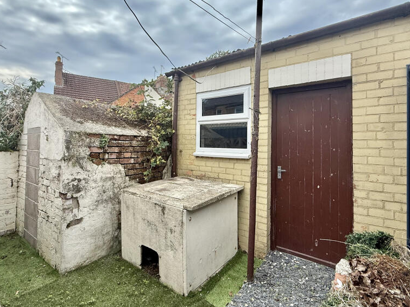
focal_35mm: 19
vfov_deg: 68.5
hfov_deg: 84.7
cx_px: 202
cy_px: 139
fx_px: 225
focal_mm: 2.22
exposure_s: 1/664
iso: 64
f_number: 2.2
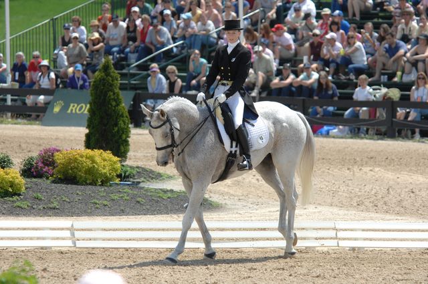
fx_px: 4275
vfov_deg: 3.8
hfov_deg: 5.7
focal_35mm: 360
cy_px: 142
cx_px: 214
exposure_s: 1/800
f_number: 5.3
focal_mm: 240
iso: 200
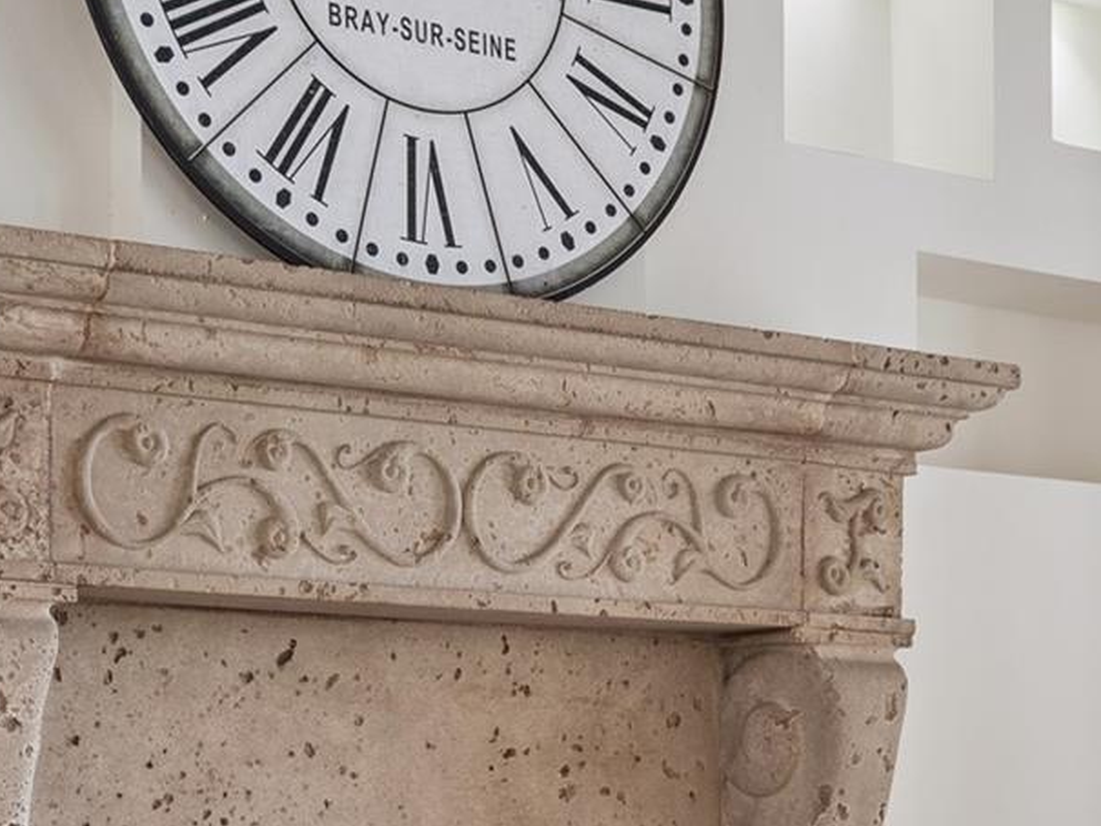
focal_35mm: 89
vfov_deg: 16.3
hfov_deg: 21.9
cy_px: 837
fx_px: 2831
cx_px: 704
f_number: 4
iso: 320
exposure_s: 1/60
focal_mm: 35
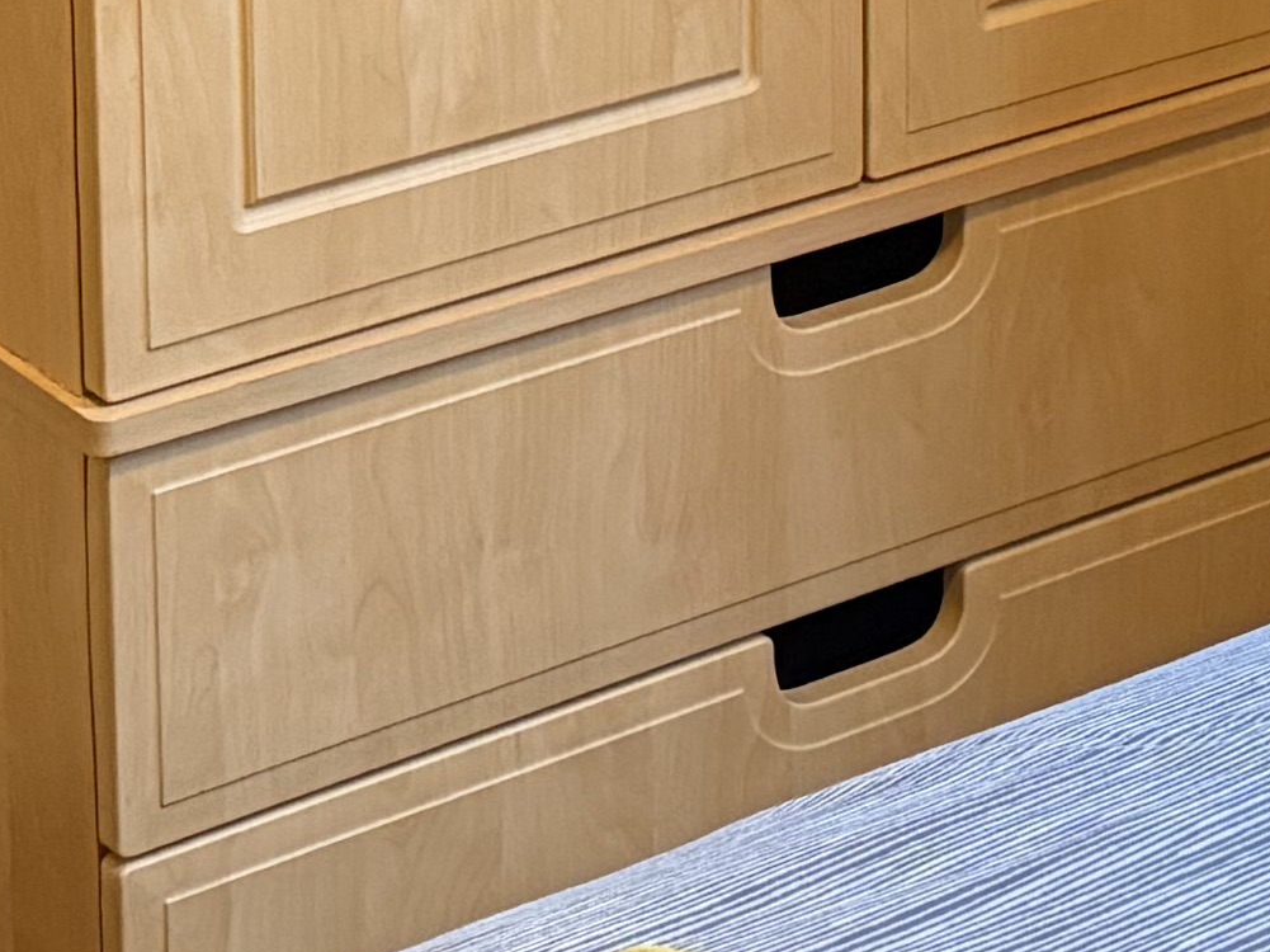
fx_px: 5024
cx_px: 873
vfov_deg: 10.3
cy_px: -659
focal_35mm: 137
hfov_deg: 14.4
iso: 800
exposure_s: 1/50
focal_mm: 6.76
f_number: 1.78
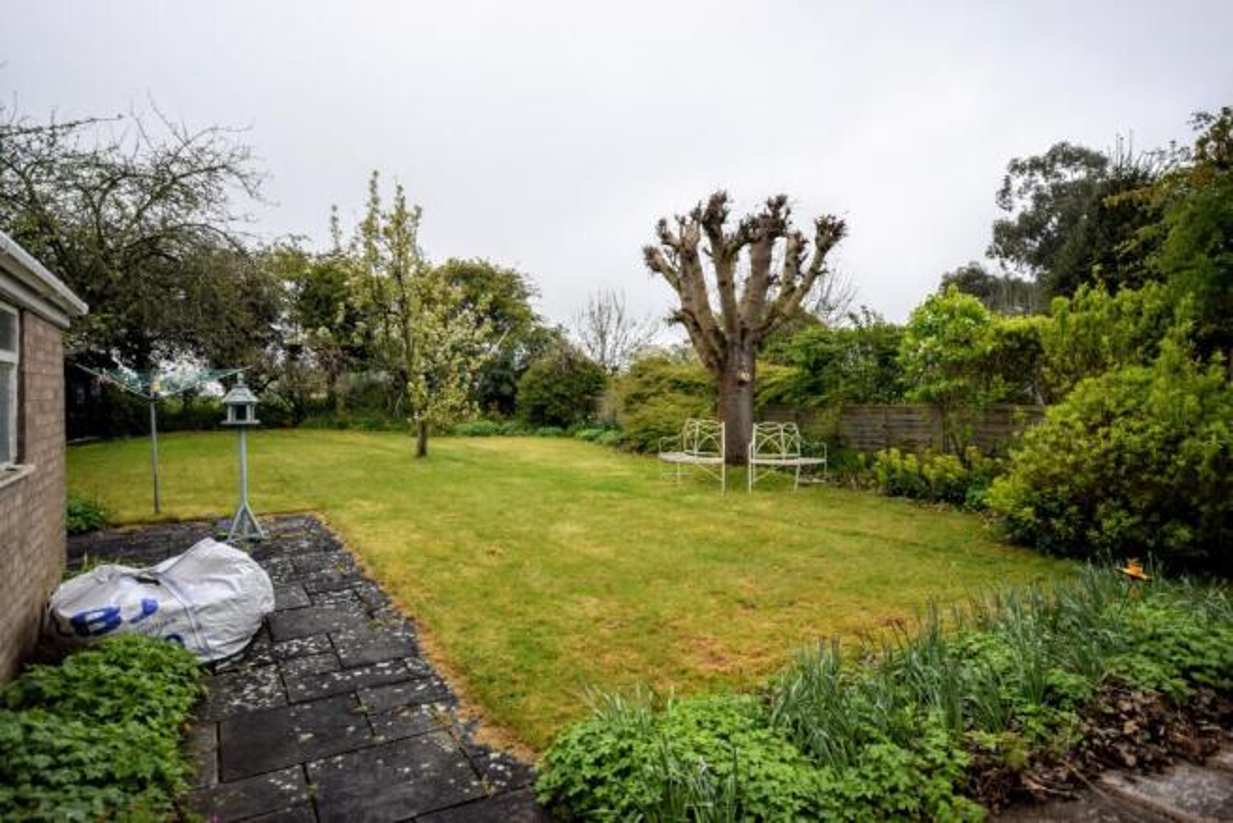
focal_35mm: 21
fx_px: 719
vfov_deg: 59.5
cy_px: 412
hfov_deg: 81.2
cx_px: 616
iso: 100
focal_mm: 14
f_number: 4.8
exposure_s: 1/200
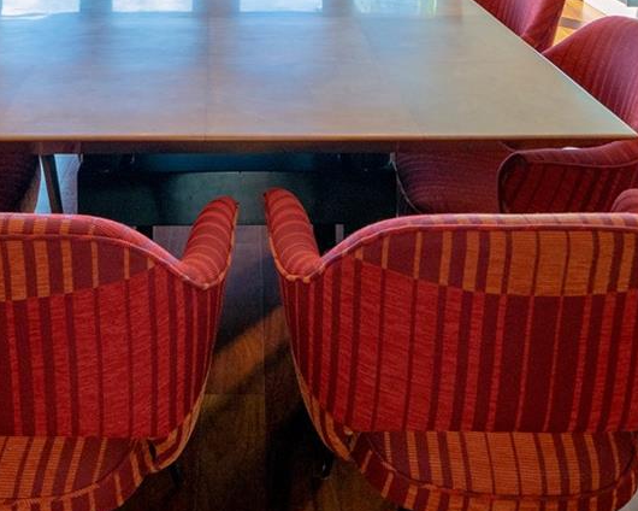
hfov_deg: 51.7
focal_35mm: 34
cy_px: -64
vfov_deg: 36.1
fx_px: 642
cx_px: 207
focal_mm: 12
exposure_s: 1/2500
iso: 400
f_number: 4
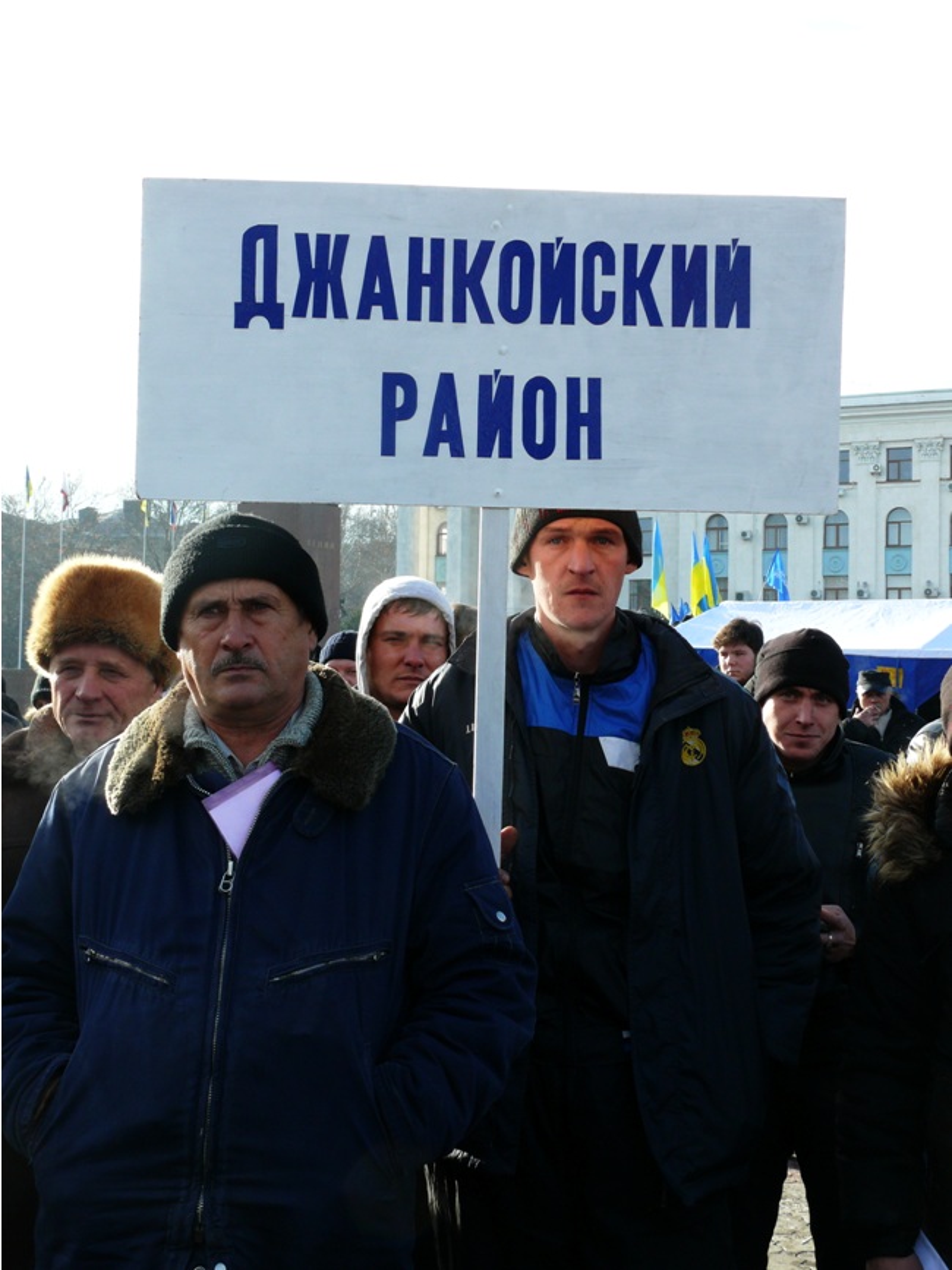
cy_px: 635
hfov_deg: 26.1
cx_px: 476
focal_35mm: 56
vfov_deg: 34.4
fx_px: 2054
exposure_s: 1/250
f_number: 5
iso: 100
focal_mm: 11.9
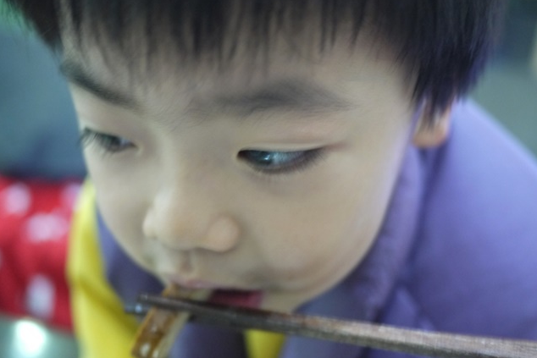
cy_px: 167
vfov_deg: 31.9
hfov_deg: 46.4
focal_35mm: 42
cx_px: 269
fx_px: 627
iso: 800
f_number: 1.7
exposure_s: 1/20
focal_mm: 20
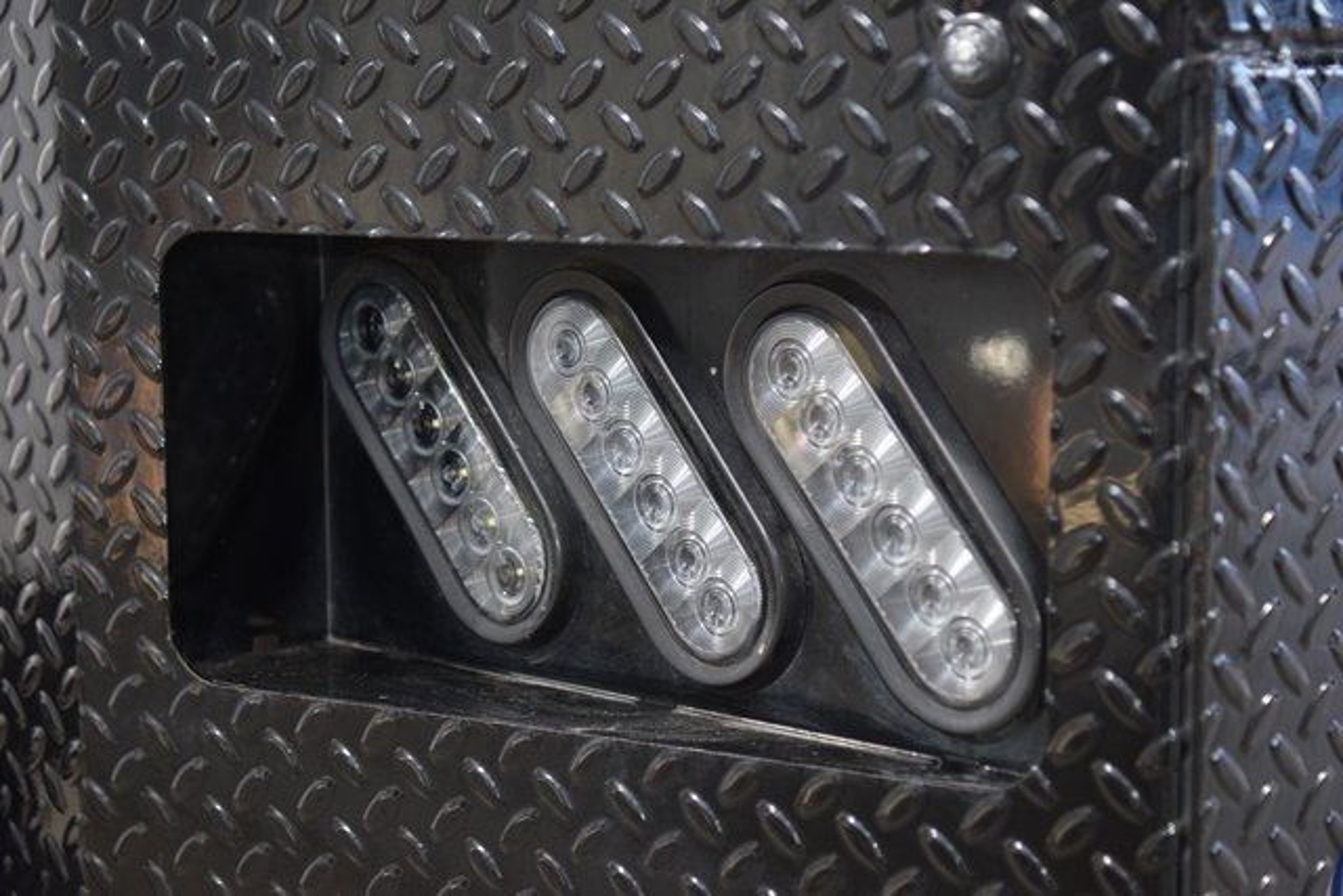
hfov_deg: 27.0
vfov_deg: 18.2
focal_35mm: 75
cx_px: 672
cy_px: 448
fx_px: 2798
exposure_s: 1/50
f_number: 2.8
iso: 1600
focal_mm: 50
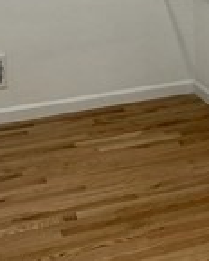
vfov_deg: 21.4
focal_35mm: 85
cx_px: 209
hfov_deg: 17.6
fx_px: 657
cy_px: -20
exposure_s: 1/40
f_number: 1.8
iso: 25
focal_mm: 3.99
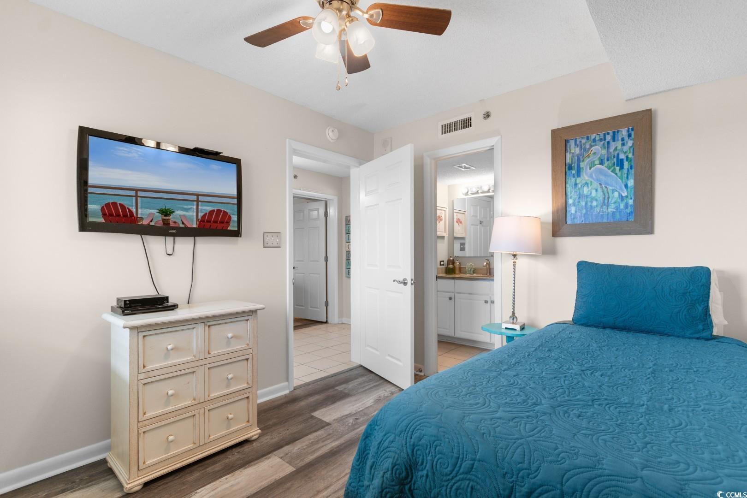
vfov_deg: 73.7
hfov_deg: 96.7
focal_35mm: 16
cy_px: 249
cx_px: 374
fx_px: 332
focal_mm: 11
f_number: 4.8
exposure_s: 1/20
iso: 100
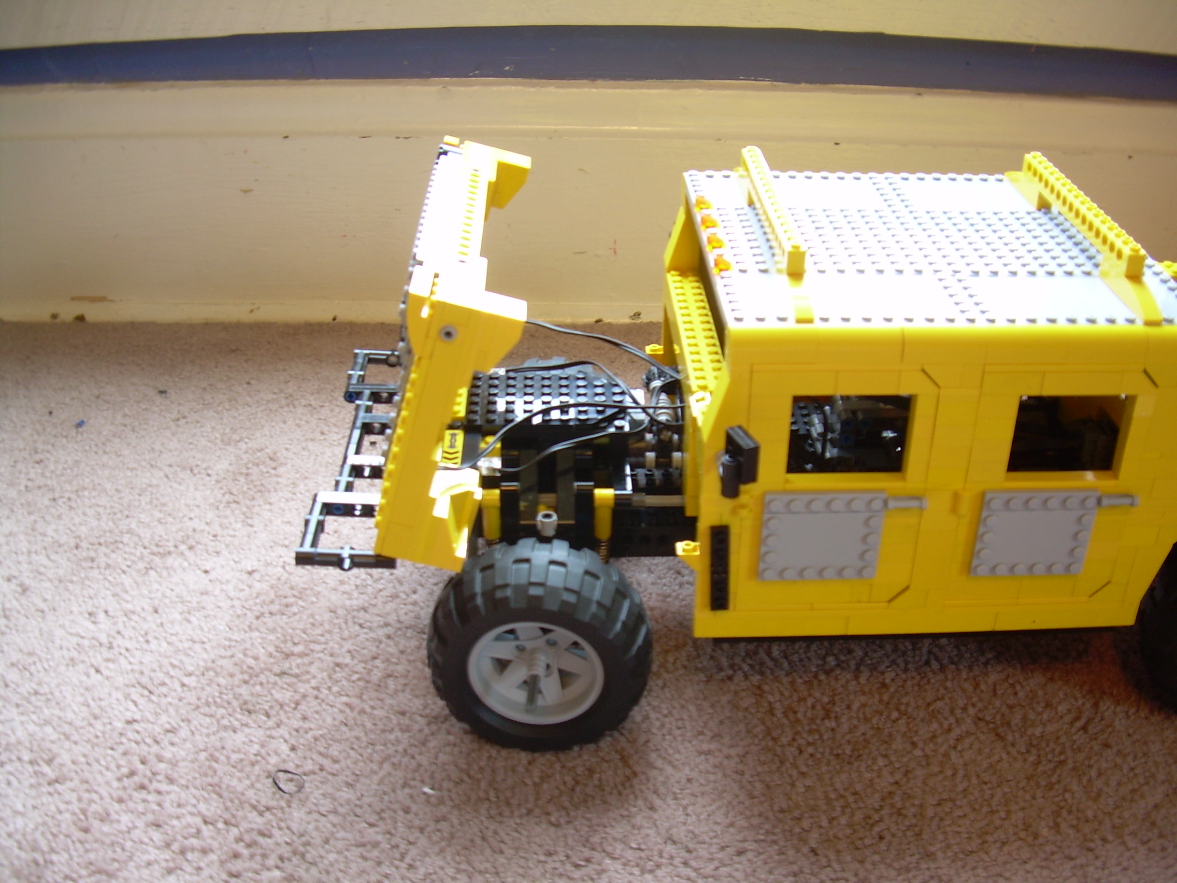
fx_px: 1292
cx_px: 588
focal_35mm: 38
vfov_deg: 37.7
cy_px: 442
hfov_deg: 49.0
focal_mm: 6.3
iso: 50
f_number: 2.8
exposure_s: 1/3.7
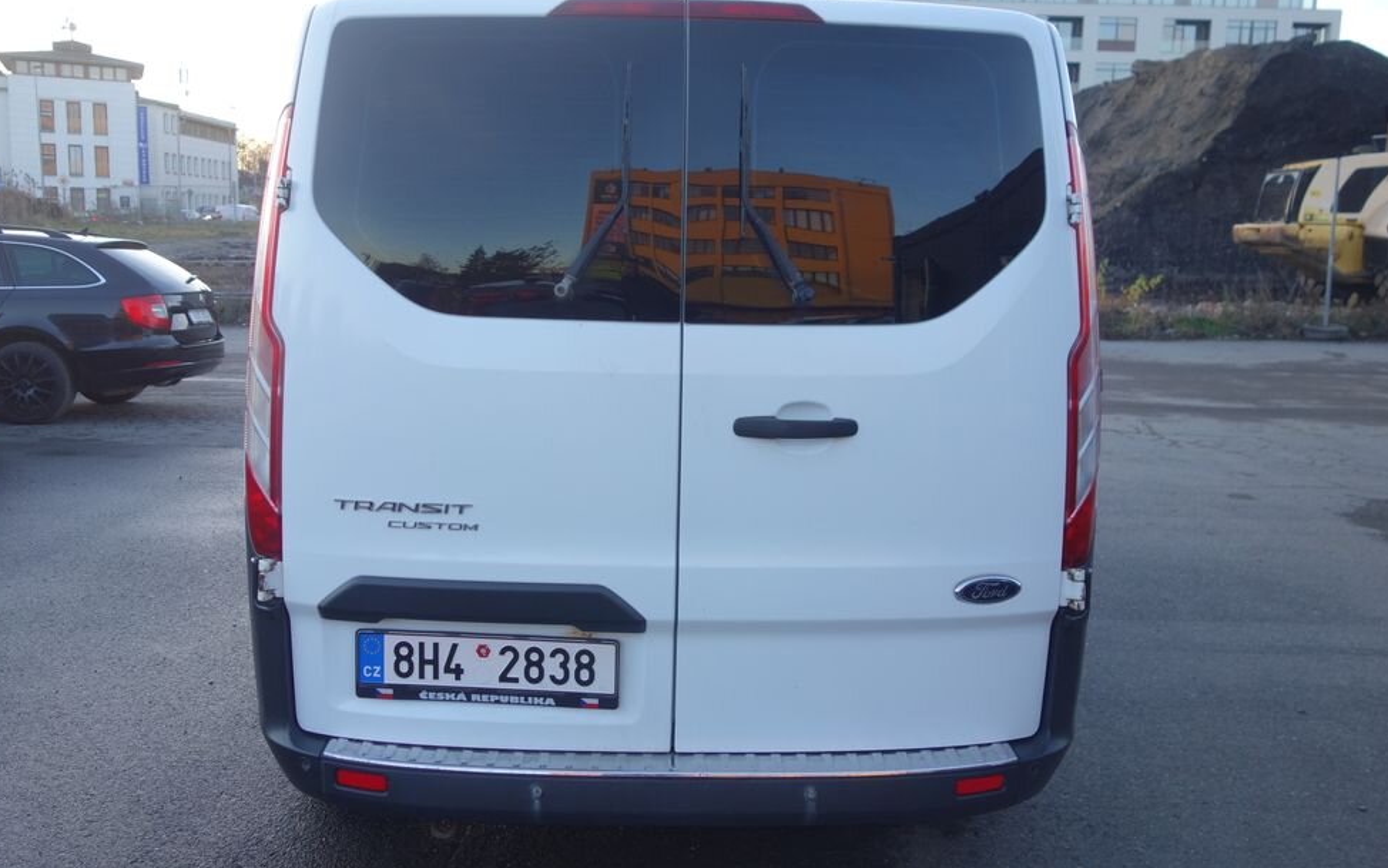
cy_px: 388
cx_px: 667
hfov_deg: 62.9
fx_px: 1135
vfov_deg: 41.8
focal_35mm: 30
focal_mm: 10.4
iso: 125
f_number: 2.5
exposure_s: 1/100
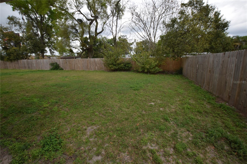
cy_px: 82
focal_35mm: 15
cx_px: 124
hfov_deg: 100.4
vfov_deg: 77.3
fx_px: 103
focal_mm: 10
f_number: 9
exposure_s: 1/320
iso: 200
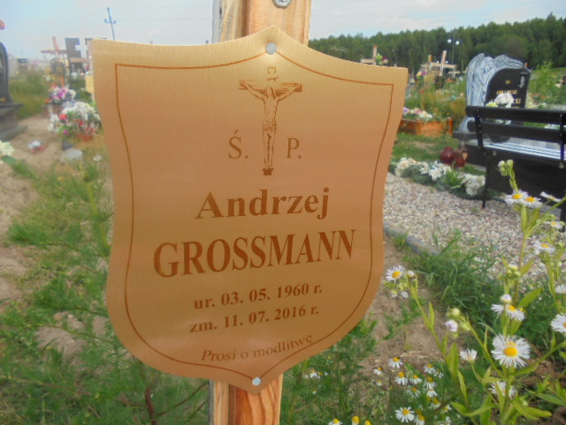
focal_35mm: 26
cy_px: 212
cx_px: 283
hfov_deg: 67.3
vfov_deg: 53.1
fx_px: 425
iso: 100
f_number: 3.5
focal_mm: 4.6
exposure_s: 1/640
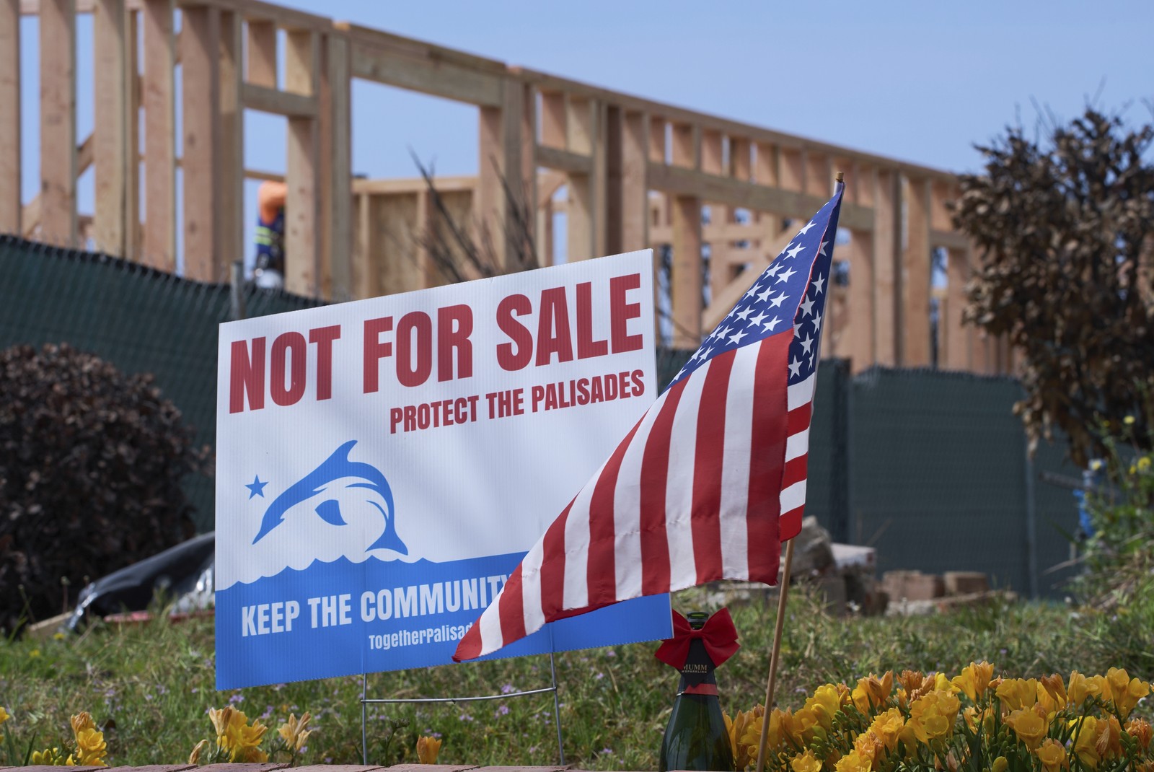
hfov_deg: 14.7
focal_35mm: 139
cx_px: 577
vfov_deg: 9.9
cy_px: 386
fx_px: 4460
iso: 250
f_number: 14
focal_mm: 139
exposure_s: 1/400
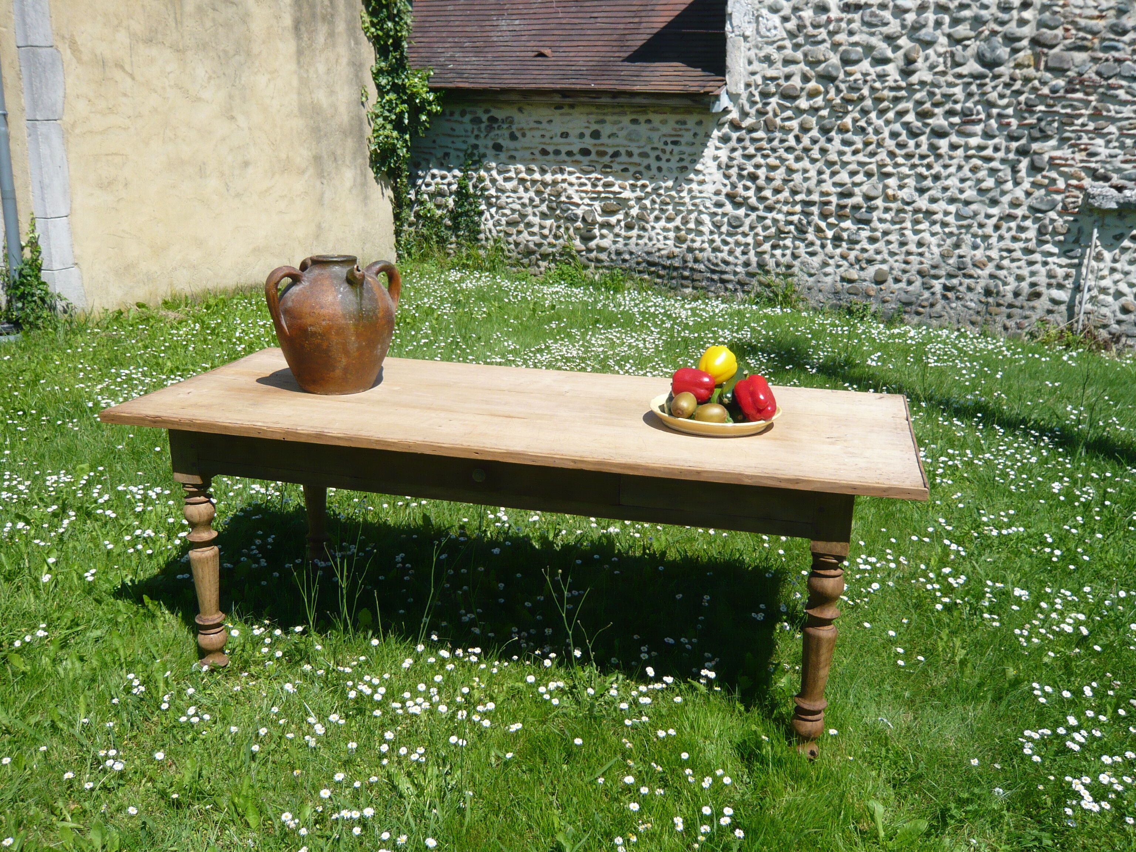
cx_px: 568
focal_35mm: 32
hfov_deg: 56.8
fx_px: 1050
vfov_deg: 44.2
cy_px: 426
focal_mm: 5.2
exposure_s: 1/160
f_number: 9
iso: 100
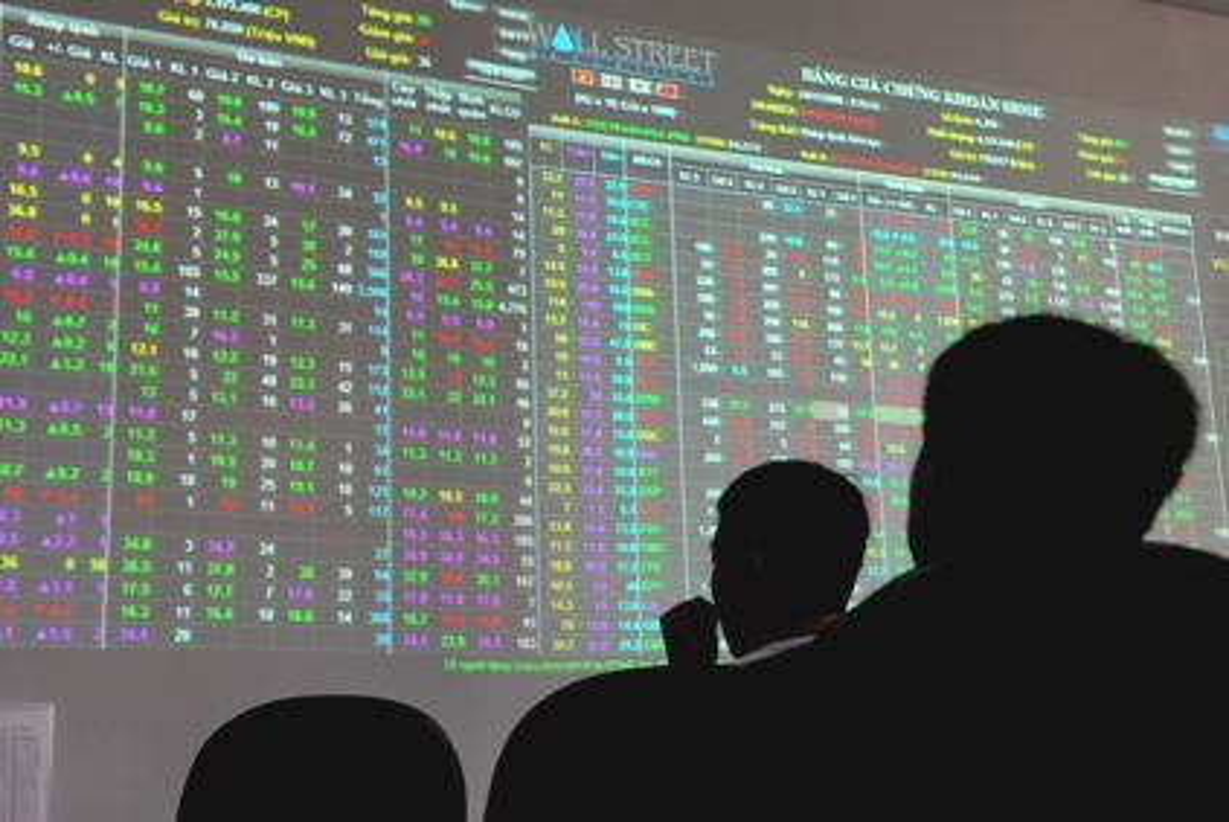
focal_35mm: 48
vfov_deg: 28.1
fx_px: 1640
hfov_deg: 41.1
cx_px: 614
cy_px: 411
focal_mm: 32
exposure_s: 1/30
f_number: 4.5
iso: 800
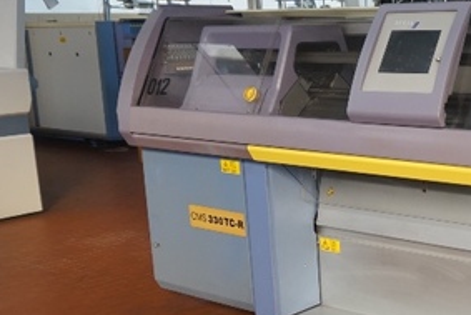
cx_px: 529
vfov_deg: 22.3
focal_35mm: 61
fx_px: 798
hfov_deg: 29.4
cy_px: 190
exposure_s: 1/160
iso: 640
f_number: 4
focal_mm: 16
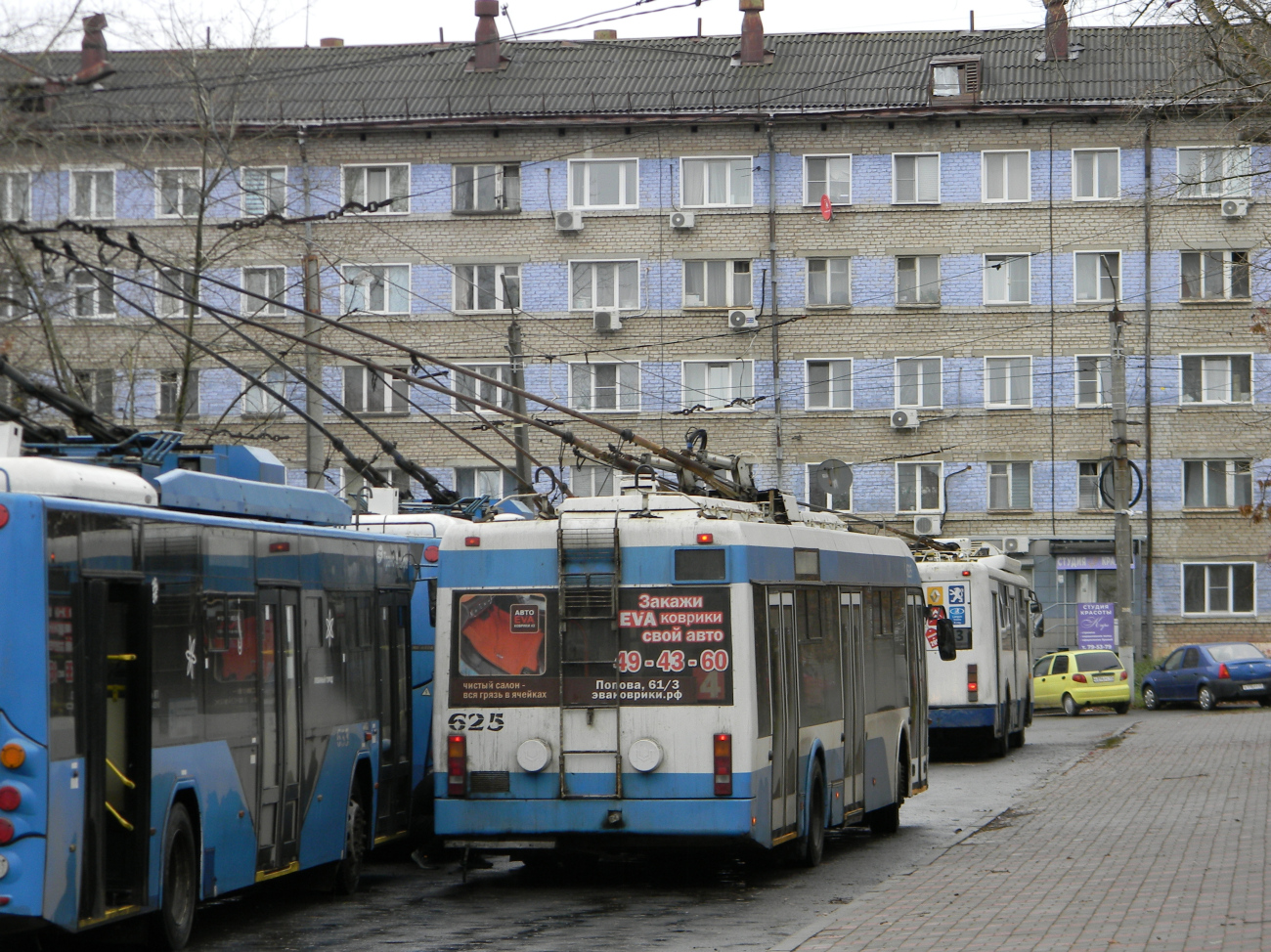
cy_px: 476
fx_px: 3854
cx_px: 636
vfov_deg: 14.1
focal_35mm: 105
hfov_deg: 18.7
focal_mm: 19
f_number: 4.7
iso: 80
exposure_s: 1/47.5
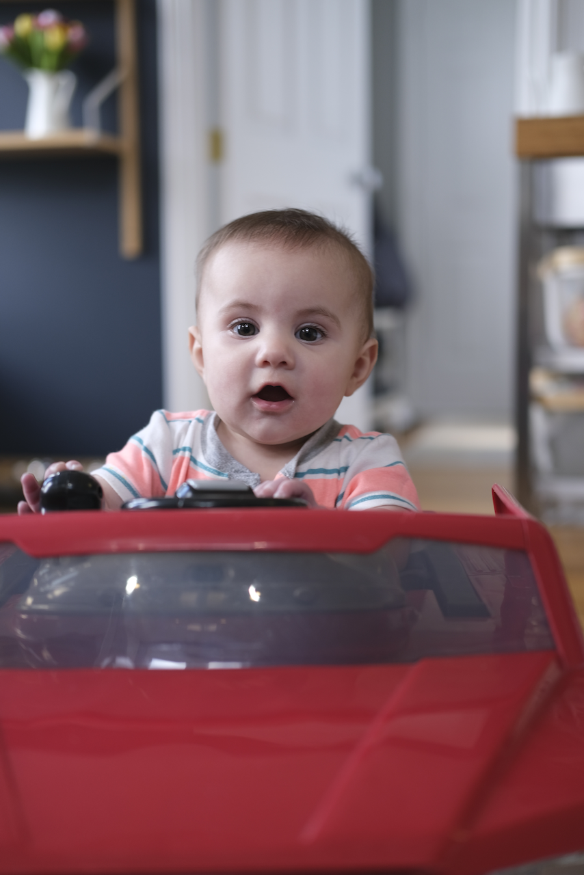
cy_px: 438
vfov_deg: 37.5
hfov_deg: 25.5
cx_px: 292
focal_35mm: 53
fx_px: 1289
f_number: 2
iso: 200
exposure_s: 1/52
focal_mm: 35
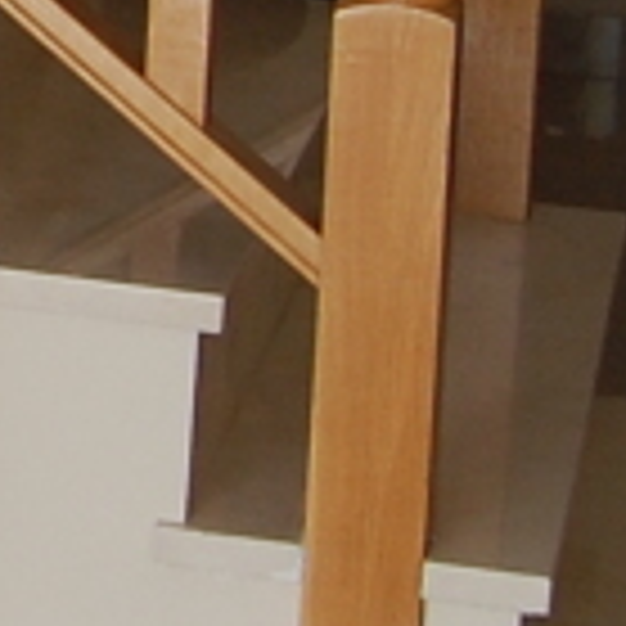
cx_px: -1218
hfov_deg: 7.1
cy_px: -581
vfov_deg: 7.6
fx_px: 4563
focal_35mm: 223
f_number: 5
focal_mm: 18
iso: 400
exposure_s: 1/100
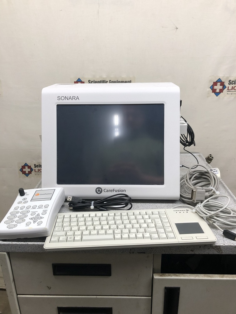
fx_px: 255
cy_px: 157
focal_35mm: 28
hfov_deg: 49.7
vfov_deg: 63.4
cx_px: 118
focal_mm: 3.99
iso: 25
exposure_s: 1/40
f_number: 1.8
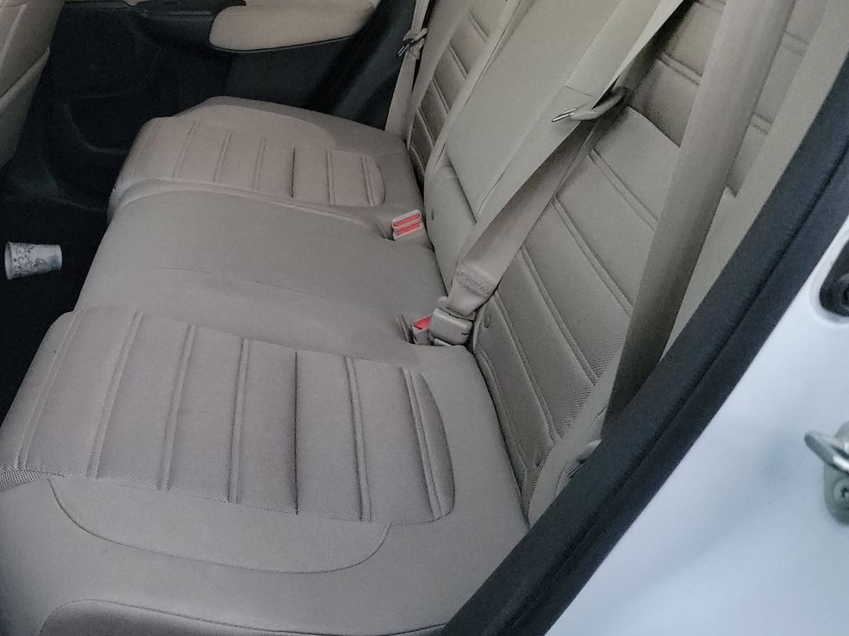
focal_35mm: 39
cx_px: 269
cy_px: 182
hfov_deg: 47.0
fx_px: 956
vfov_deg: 36.2
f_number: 1.8
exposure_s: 1/59
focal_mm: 6.7
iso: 3187
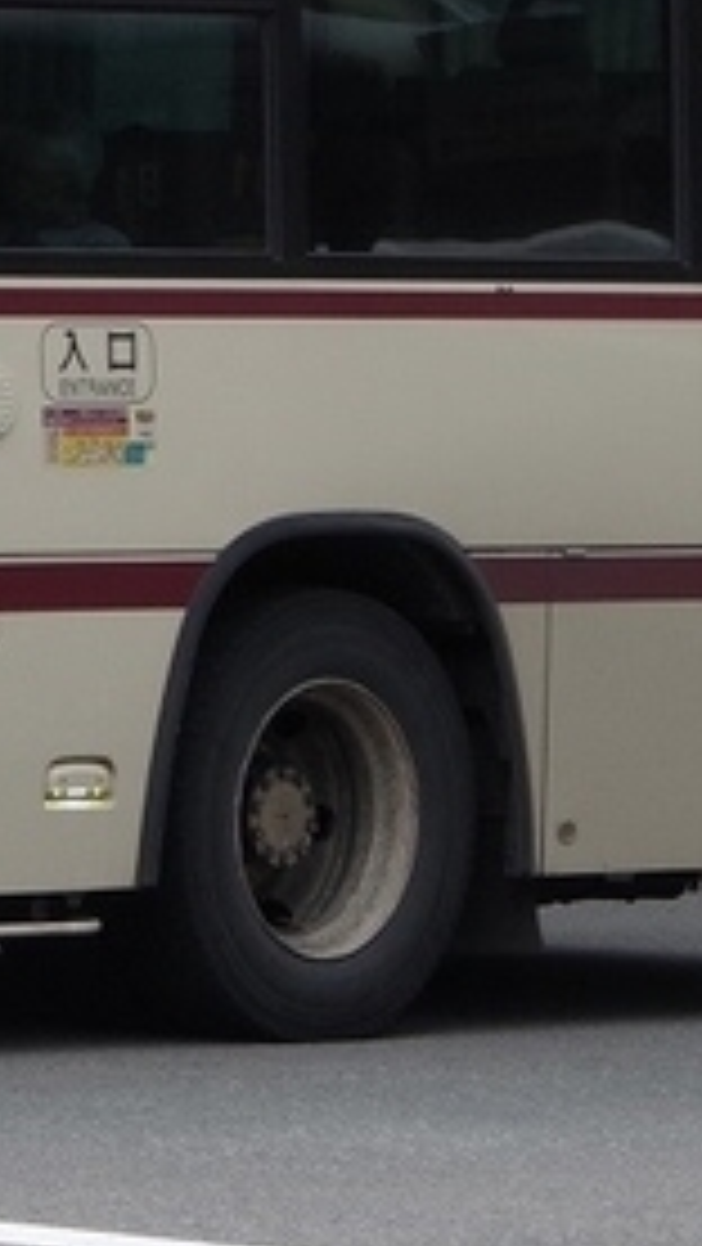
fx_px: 11944
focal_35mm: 361
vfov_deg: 6.0
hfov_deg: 3.3
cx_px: -972
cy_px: 333
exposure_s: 1/125
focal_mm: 53
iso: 400
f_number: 11
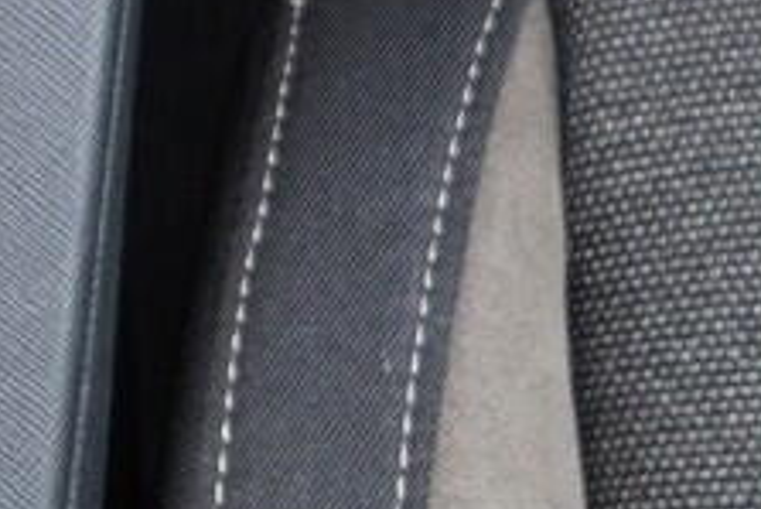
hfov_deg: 8.6
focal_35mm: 232
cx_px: -556
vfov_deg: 5.9
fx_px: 4907
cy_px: 799
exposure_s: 1/40
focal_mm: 24
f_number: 2.8
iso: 400
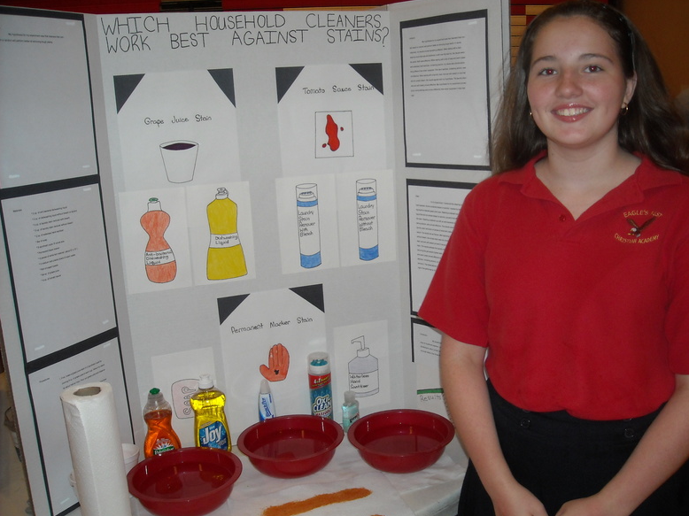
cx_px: 353
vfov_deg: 39.6
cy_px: 261
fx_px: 716
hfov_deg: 51.4
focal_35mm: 36
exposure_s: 1/60
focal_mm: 5.7
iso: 200
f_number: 2.8
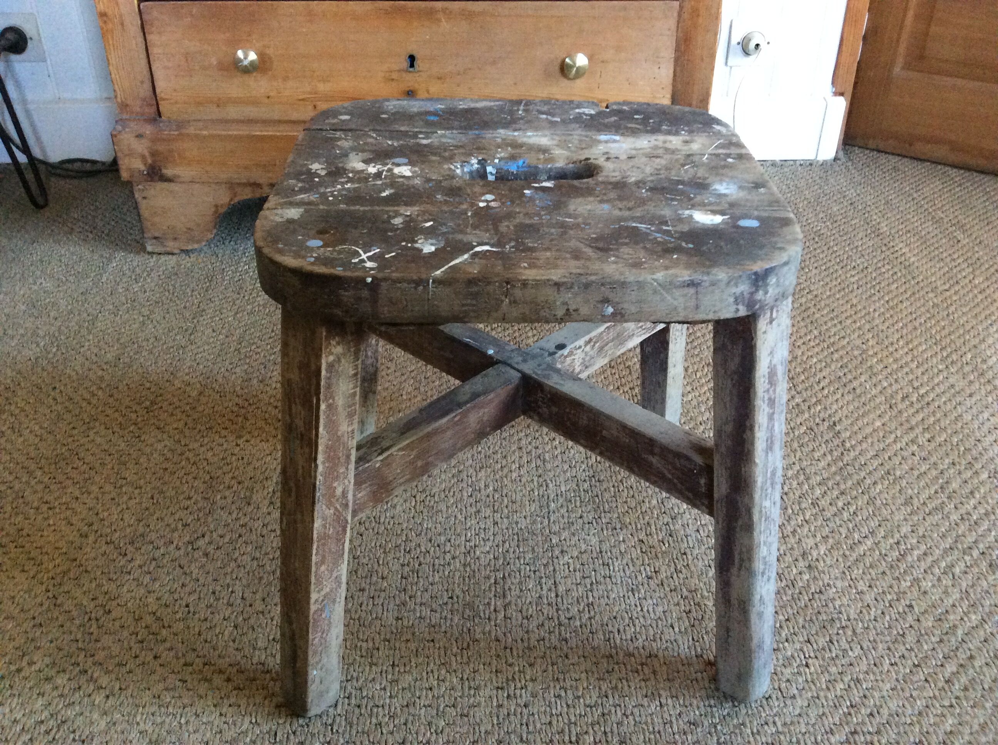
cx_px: 499
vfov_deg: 44.1
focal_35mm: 32
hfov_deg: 56.9
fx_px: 921
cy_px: 372
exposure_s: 1/20
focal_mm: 3.3
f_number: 2.4
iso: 320
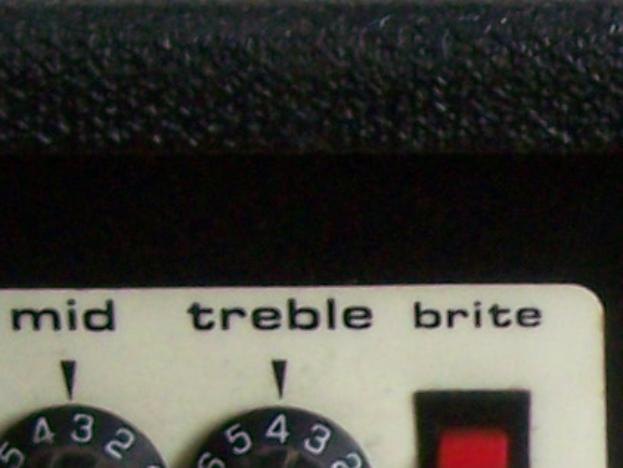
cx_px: 1084
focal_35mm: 255
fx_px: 4592
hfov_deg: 7.5
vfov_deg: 5.8
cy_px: 589
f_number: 2.8
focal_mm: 6.3
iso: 160
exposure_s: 1/30
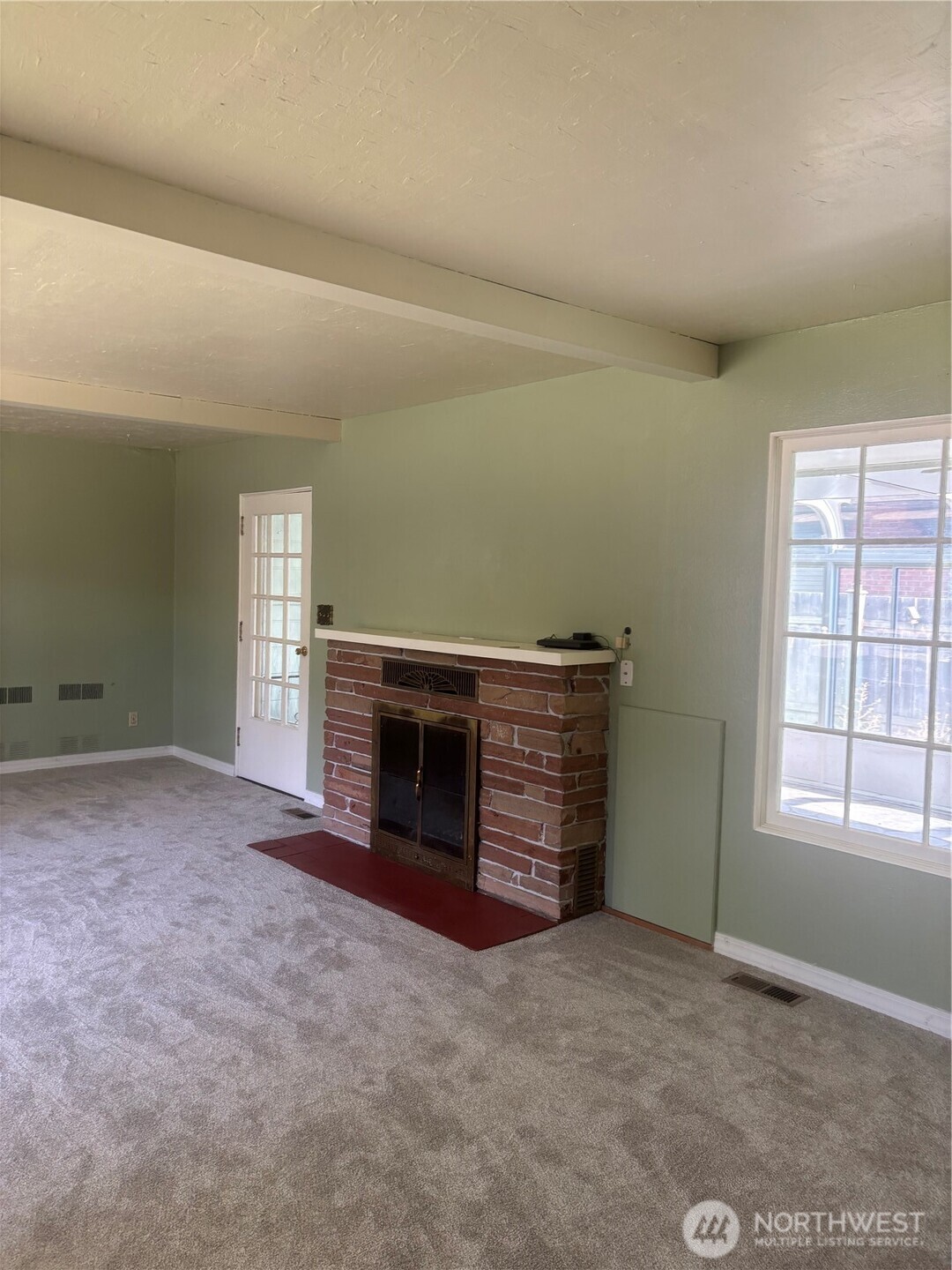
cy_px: 635
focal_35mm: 26
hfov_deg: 53.1
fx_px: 953
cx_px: 476
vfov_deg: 67.3
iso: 125
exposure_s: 1/65
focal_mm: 5.96
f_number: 1.6
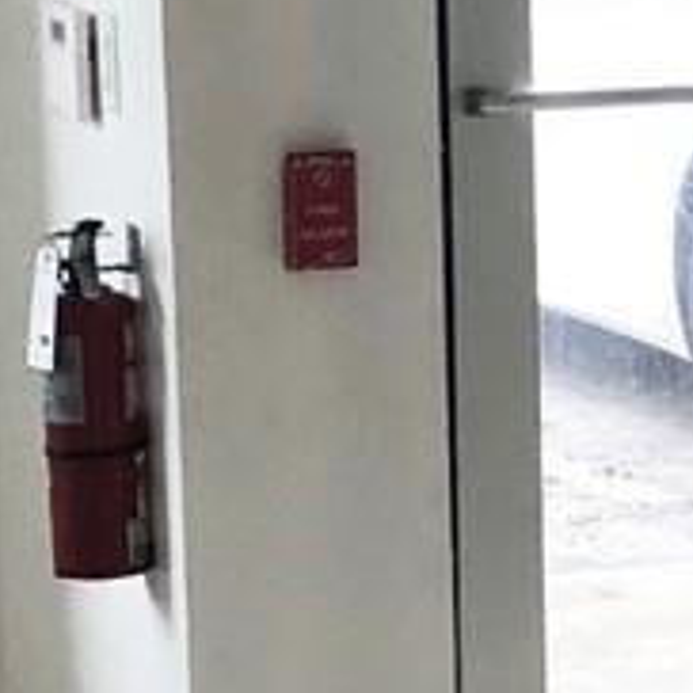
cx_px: 815
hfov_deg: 8.0
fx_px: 4938
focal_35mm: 218
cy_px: 457
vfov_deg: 8.0
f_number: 1.8
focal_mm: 3.99
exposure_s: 1/24
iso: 40
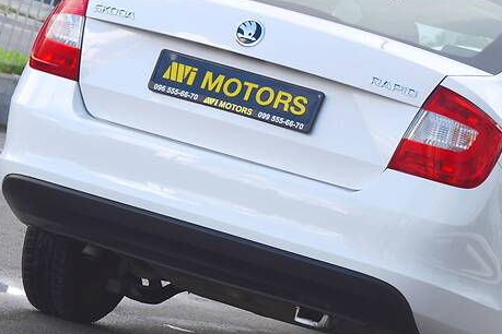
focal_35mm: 196
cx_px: 380
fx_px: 2731
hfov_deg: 10.5
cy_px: 193
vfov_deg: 7.0
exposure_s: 1/250
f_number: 8
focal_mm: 75
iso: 320
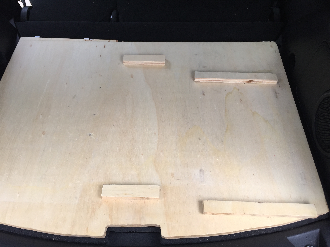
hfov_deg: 61.7
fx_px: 276
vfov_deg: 48.2
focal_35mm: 29
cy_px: 124
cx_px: 165
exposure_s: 1/465
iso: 32
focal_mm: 4.15
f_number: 2.2
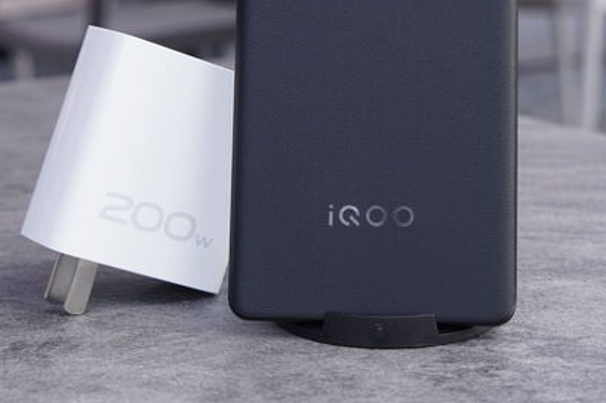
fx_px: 1699
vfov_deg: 13.4
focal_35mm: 101
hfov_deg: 20.2
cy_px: 37
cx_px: 320
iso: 640
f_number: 7.1
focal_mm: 43
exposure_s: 1/160
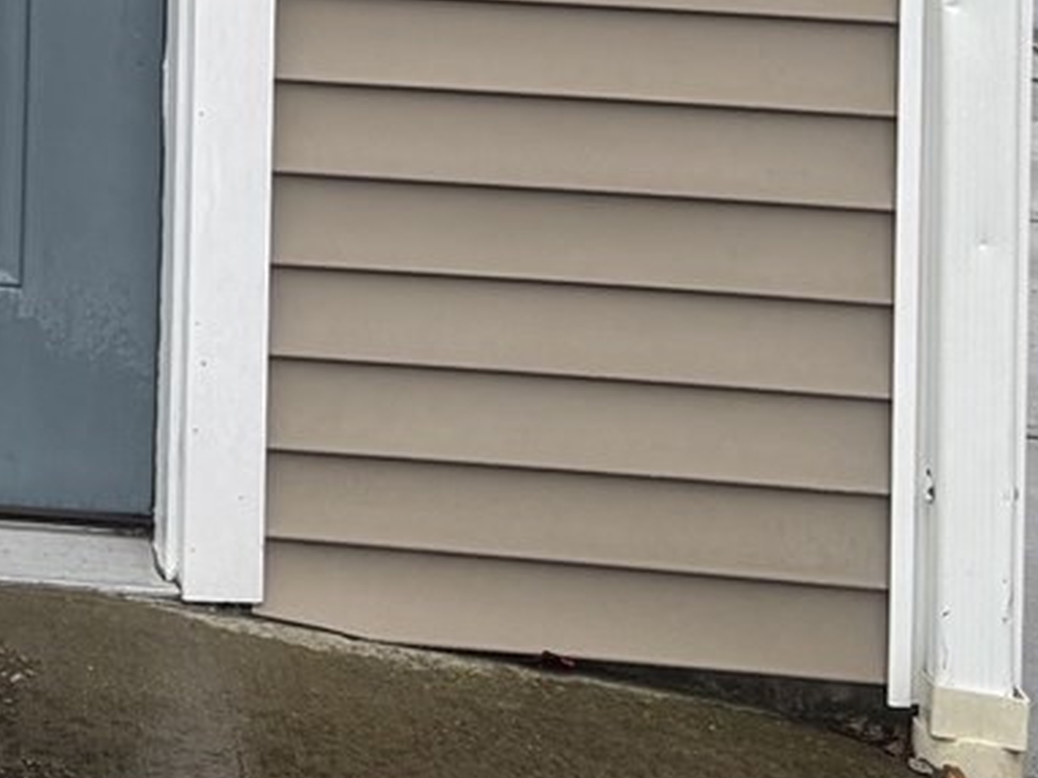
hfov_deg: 13.1
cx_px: -715
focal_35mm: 139
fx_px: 4167
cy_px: -1003
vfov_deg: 9.6
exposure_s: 1/121
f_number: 1.6
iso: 40
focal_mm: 5.96
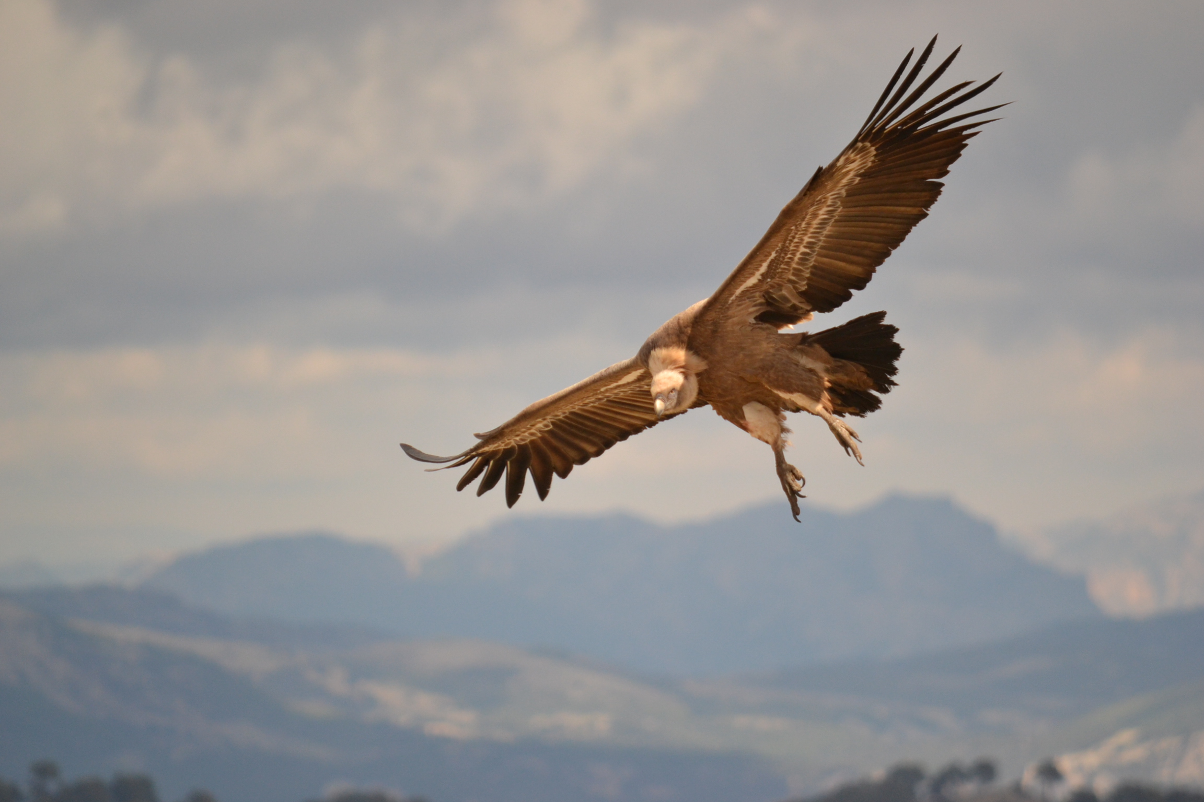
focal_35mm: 450
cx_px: 602
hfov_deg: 4.6
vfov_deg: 3.1
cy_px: 401
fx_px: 15049
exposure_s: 1/1000
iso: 800
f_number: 5.6
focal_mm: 300
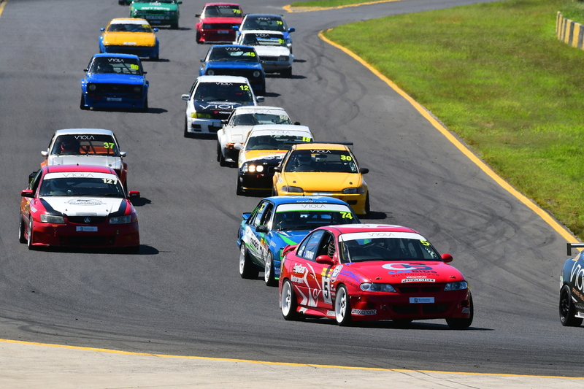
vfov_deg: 2.3
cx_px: 292
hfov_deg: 3.5
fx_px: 9487
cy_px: 194
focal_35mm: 585
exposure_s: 1/640
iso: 500
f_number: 13
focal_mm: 390
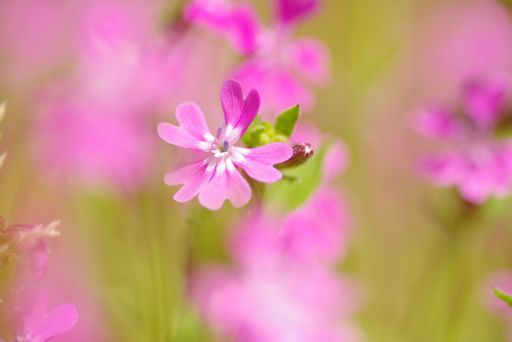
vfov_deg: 13.7
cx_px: 256
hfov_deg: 20.4
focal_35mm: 100
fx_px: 1423
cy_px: 171
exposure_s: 1/500
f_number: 2.8
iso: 100
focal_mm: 100
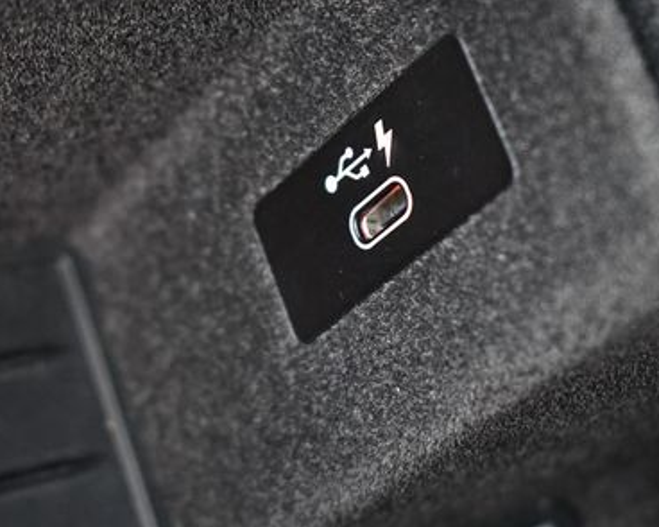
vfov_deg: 16.5
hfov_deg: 20.6
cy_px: 194
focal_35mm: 93
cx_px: 356
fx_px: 1813
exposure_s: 1/125
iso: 2000
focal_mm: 38
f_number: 4.8
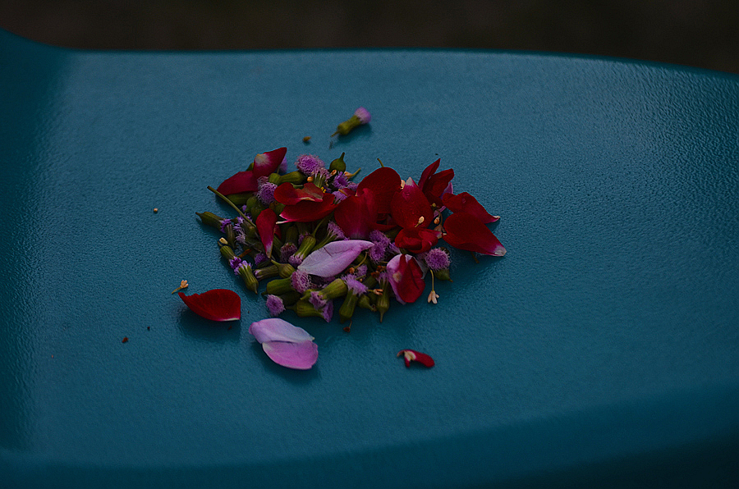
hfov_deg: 11.4
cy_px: 244
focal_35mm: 180
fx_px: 3687
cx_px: 370
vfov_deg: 7.6
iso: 320
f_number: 4.5
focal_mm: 120
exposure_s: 1/60
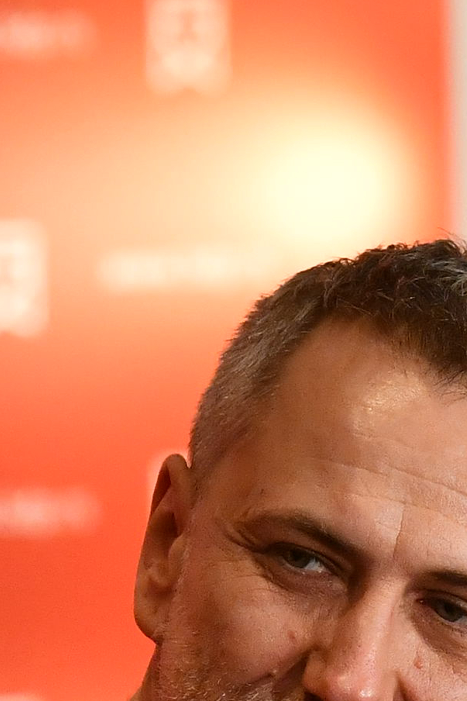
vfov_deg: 6.2
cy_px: 619
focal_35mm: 332
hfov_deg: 4.1
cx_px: 295
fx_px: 6460
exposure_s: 1/320
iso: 2000
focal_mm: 160
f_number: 4
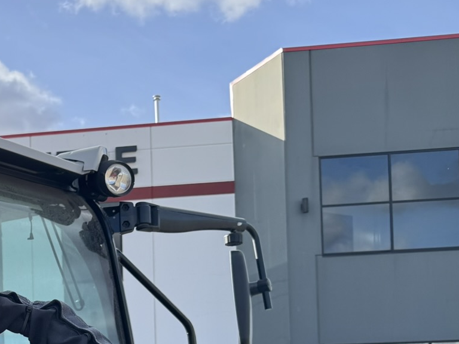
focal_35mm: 64
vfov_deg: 21.4
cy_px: 404
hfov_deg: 26.4
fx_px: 849
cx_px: -113
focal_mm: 6.76
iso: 80
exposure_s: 1/1637
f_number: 1.78
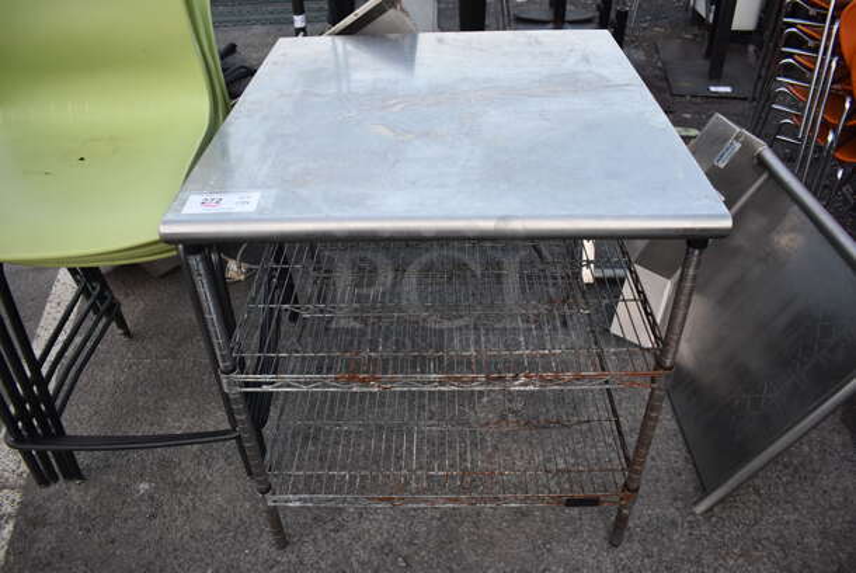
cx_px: 428
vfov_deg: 48.0
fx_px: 643
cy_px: 286
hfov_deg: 67.3
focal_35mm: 27
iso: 400
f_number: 4.5
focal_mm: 18
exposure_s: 1/250
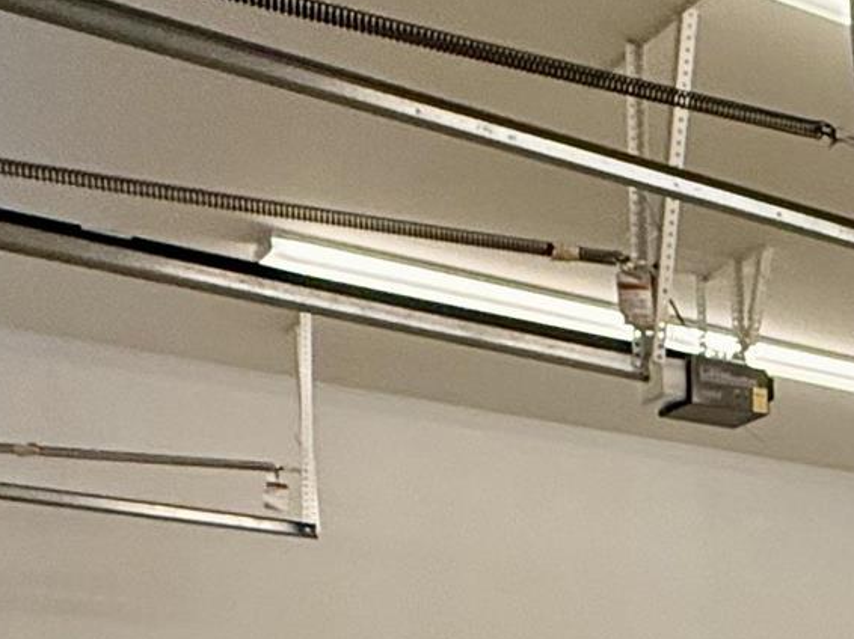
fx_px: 1874
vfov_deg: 17.7
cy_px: 910
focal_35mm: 76
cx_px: 1409
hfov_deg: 20.4
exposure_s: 1/120
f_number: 2.2
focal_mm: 2.22
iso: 200
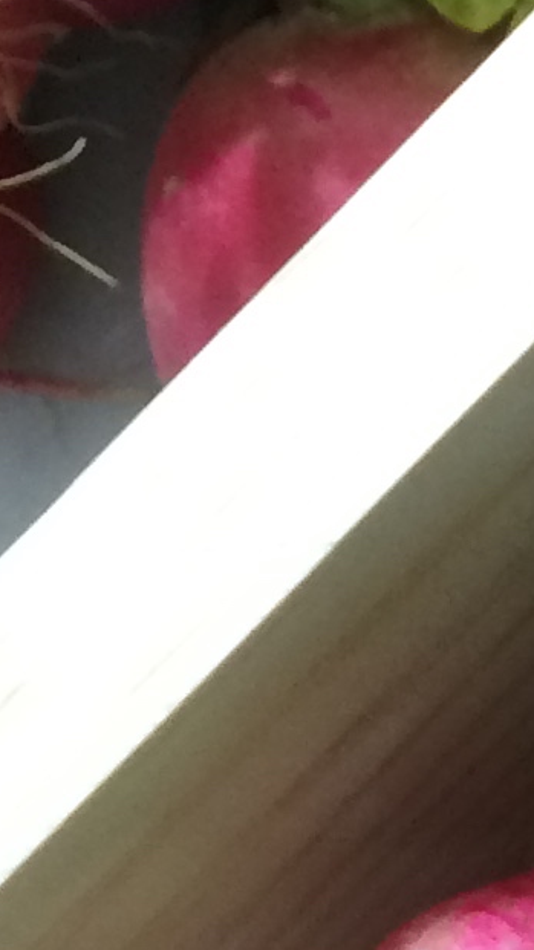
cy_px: 1259
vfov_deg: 12.5
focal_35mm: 166
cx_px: 1838
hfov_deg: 6.4
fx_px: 4181
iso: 50
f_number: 2.2
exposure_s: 1/30
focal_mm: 4.15
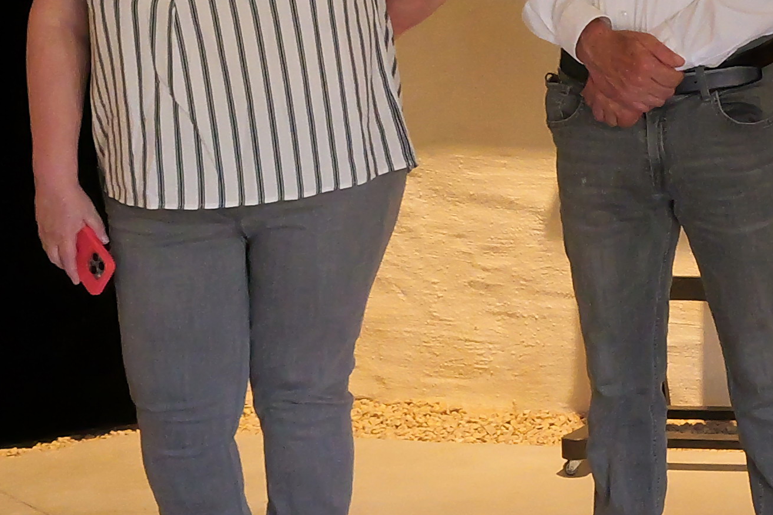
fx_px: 2748
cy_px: 200
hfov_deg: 14.2
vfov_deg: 10.7
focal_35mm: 128
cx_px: 1383
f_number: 7.1
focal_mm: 14
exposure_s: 1/50
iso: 2000
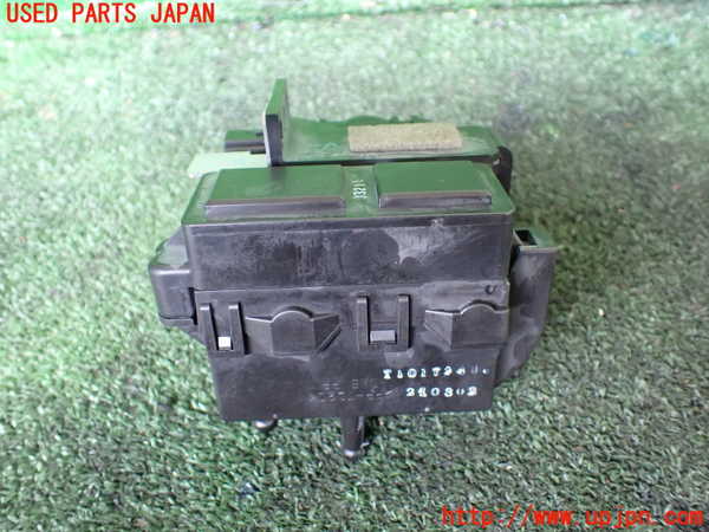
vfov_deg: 46.8
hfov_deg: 60.0
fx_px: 614
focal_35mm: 30
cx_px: 354
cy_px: 266
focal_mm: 5.4
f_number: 2.3
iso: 800
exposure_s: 1/40
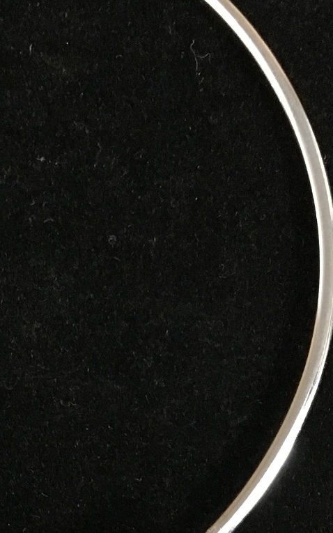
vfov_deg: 24.9
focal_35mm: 81
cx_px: -109
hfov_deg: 15.3
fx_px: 1176
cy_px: 465
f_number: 2.2
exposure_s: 1/15
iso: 320
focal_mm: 4.15
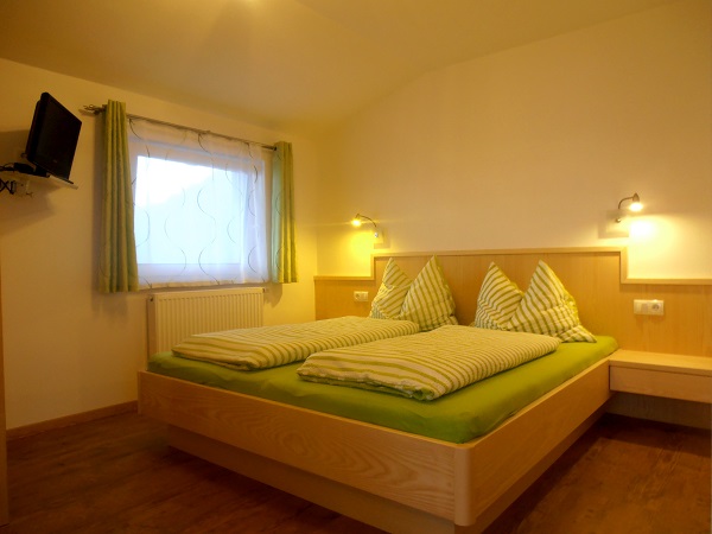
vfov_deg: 56.8
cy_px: 267
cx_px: 356
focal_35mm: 24
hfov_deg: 71.6
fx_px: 494
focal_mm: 4.2
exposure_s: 1/13
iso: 125
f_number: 3
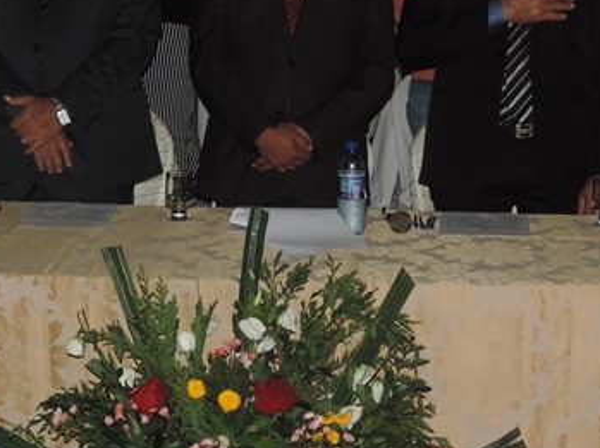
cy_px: 179
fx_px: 2095
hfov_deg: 16.3
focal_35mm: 121
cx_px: 199
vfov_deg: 12.2
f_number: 3.7
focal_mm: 10.7
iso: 250
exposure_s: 1/50
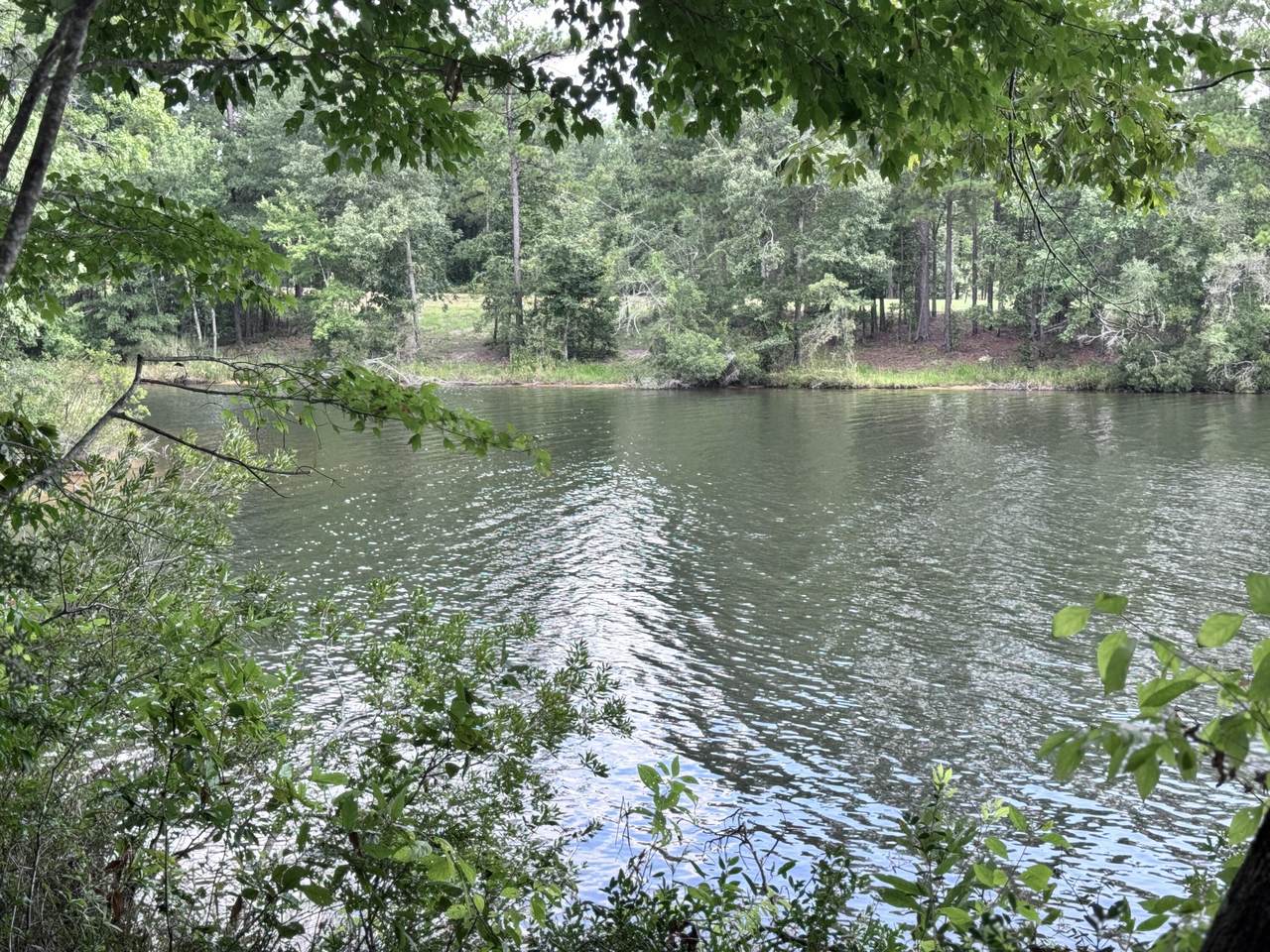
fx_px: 1761
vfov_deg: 30.3
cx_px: 635
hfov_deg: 39.7
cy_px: 476
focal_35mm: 48
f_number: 1.78
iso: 64
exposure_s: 1/572
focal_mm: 6.76
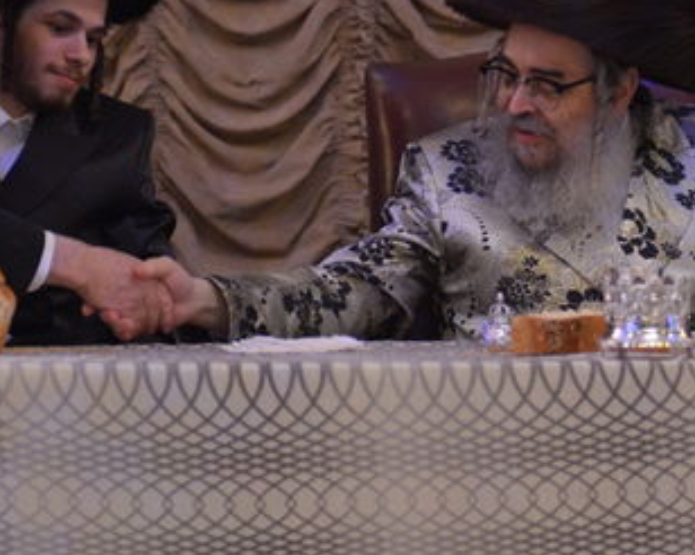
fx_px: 3721
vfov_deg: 8.5
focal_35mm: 181
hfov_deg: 10.6
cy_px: 112
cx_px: 555
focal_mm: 58
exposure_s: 1/80
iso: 2000
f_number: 2.8
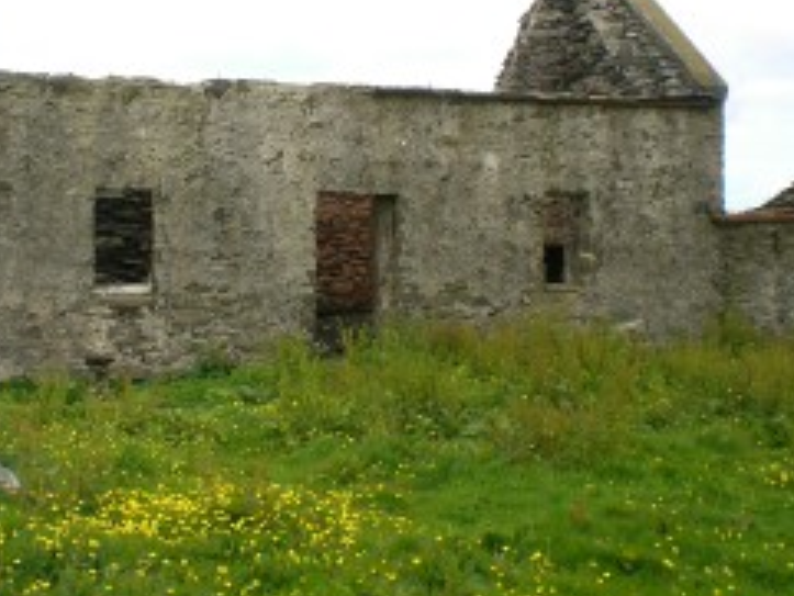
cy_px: 240
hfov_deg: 30.7
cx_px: 359
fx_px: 1446
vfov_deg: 23.3
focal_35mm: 63
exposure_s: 1/200
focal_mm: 6.3
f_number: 4.4
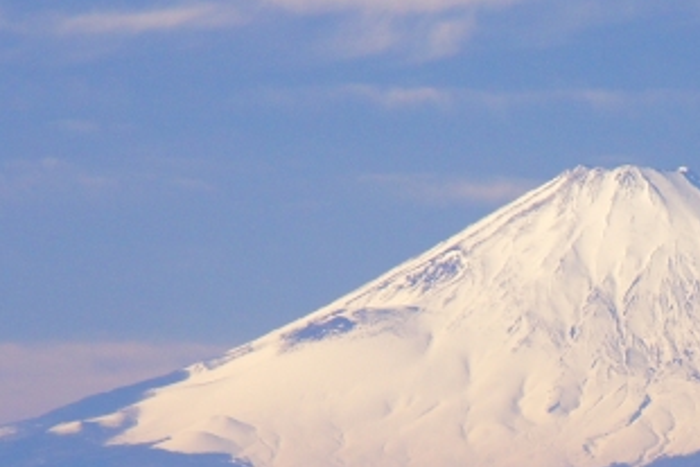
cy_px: 484
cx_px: 849
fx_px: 11282
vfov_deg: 2.4
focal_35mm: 580
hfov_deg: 3.5
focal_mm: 150
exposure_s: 1/250
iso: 500
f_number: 13
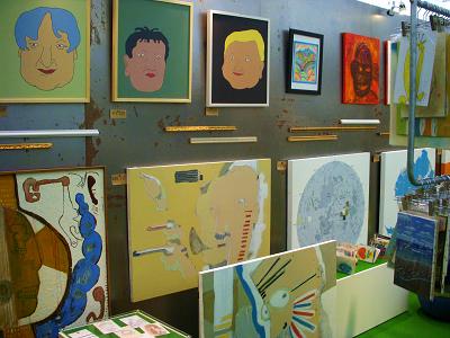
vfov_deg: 37.7
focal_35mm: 38
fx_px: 494
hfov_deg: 49.0
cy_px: 169
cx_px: 225
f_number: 3.3
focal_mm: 6.3
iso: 200
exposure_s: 1/20
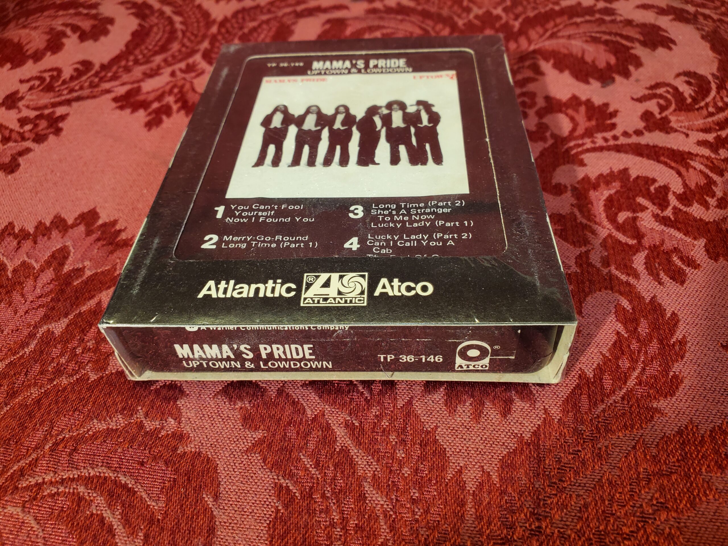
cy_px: 273
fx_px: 547
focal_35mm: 26
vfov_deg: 53.1
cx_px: 364
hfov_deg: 67.3
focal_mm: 4.3
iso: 200
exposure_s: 1/120
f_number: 2.4
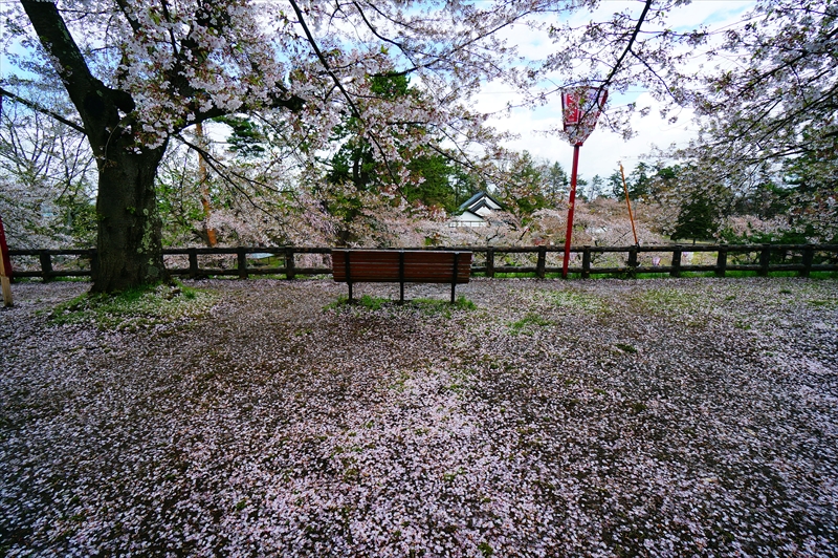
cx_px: 419
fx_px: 349
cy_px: 279
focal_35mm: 15
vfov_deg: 77.2
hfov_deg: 100.4
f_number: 8
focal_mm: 10
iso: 100
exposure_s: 1/125
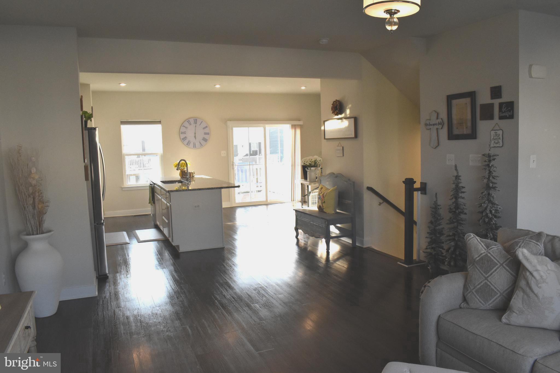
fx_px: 420
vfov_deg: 47.9
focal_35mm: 27
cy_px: 186
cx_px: 280
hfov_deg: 67.4
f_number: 13
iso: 2000
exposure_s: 1/125
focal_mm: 18
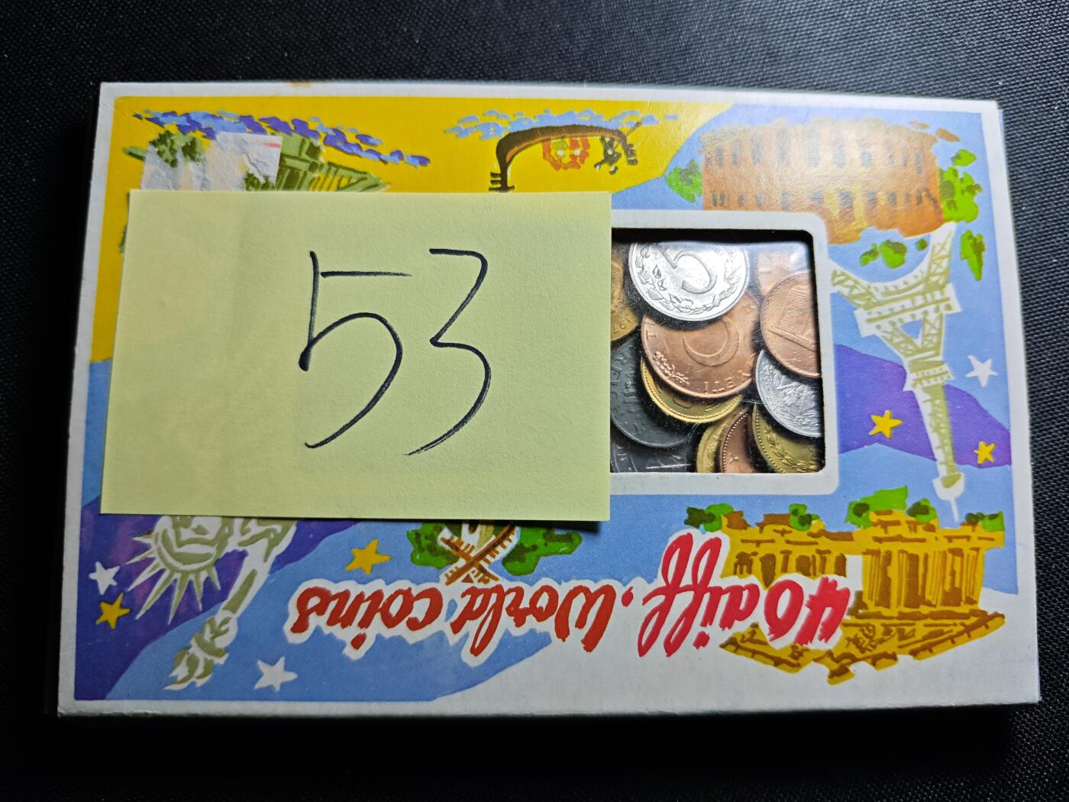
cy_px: 401
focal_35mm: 24
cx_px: 534
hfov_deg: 71.6
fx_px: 741
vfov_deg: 56.8
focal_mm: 5.84
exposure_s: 1/100
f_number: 1.6
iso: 50
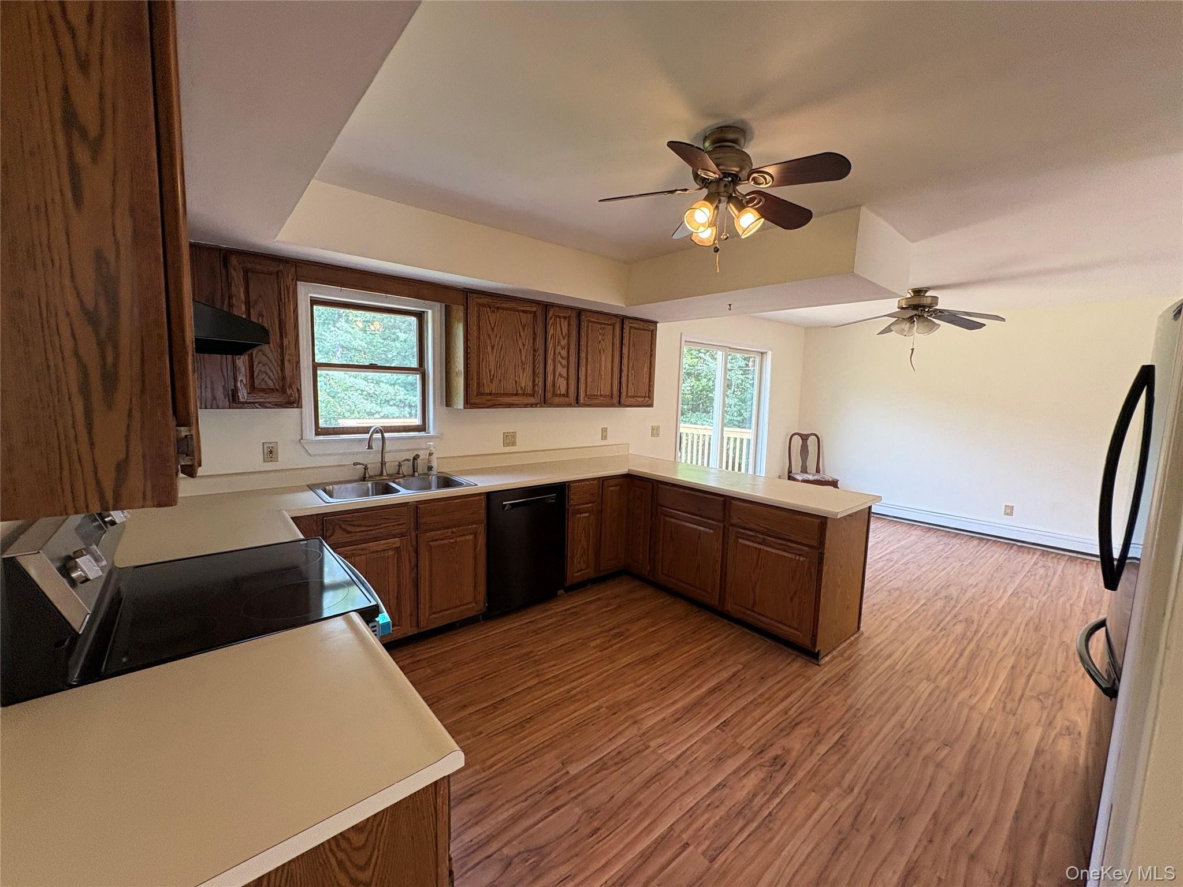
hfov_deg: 102.1
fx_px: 478
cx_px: 592
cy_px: 444
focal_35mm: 14
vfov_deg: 85.7
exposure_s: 1/120
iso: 160
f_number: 2.2
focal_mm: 2.22
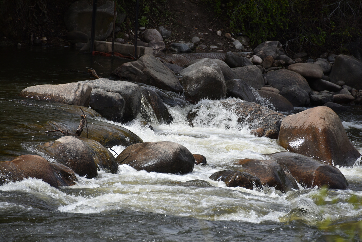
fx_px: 3017
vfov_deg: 4.6
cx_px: 181
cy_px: 121
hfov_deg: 6.9
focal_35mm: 300
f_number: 7.1
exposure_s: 1/640
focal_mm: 300
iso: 100
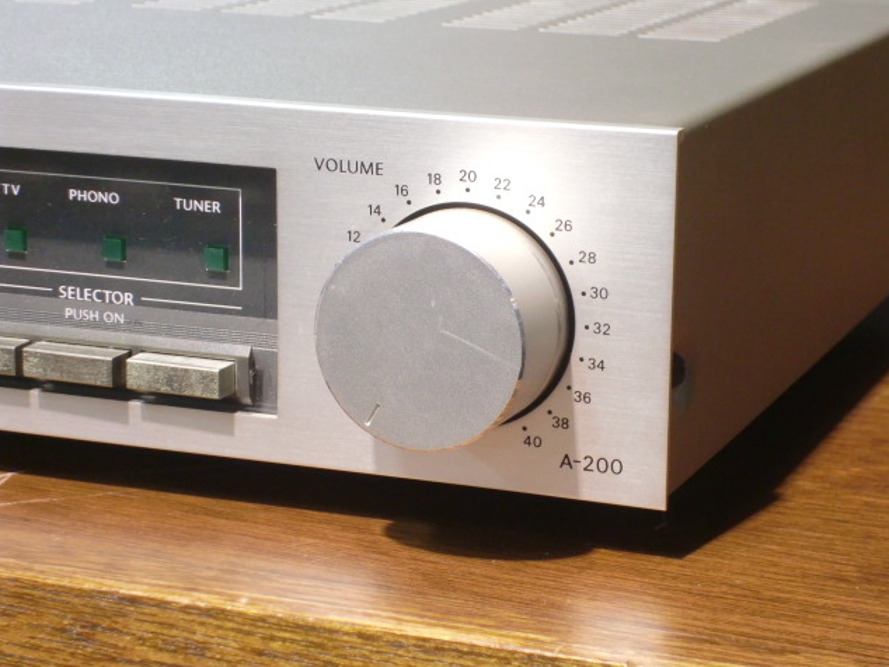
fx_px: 2903
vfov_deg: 13.1
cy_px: 332
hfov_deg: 17.4
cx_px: 446
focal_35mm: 113
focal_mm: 19.6
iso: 400
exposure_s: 1/25
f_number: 5.8
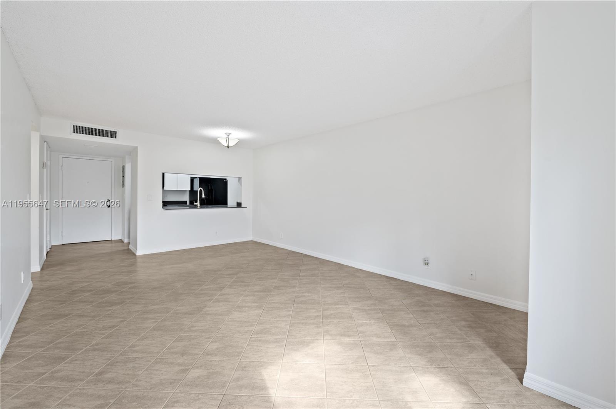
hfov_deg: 104.3
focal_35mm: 14
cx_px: 308
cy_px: 204
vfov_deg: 81.1
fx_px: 239
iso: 200
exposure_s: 1/6
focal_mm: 14
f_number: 8
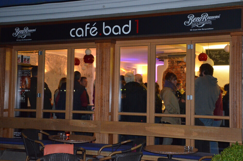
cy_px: 80
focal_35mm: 52
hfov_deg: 37.9
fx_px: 354
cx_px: 122
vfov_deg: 25.6
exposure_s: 1/60
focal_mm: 35
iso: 3200
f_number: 4.5
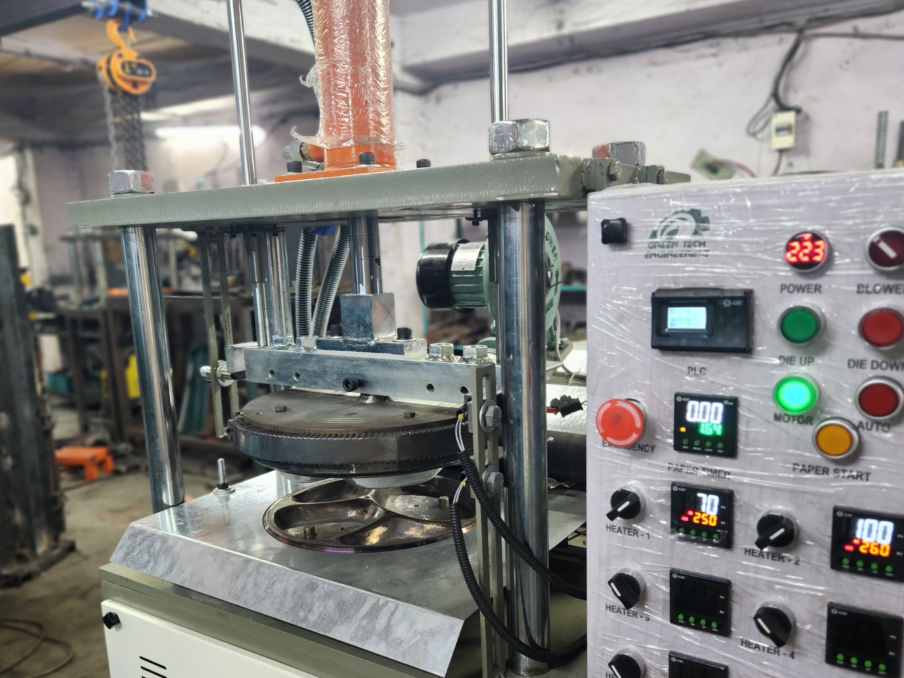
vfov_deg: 48.1
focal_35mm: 29
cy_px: 392
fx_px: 757
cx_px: 451
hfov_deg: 61.7
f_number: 1.8
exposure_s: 1/33
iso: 320
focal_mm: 5.4
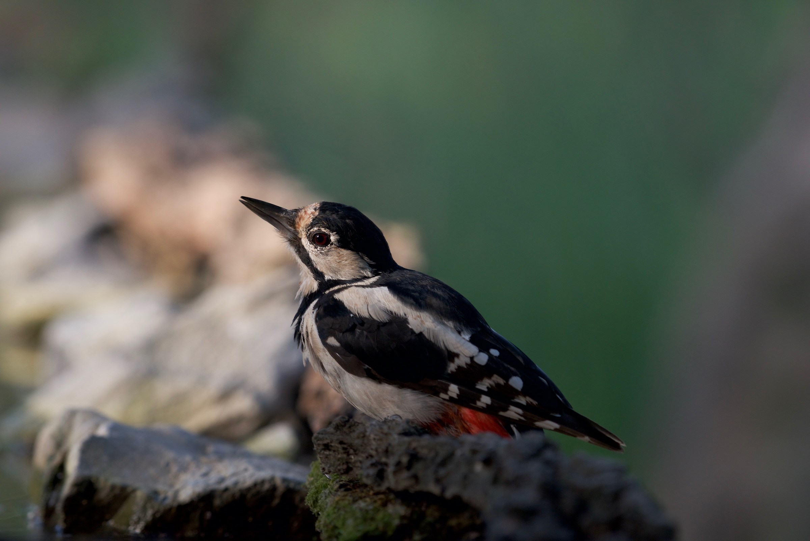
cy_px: 270
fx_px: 6077
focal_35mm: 270
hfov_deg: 7.6
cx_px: 405
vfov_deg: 5.1
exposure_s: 1/160
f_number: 5.6
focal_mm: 270
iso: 1000
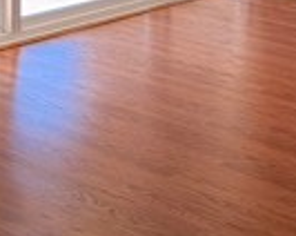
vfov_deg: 12.0
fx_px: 988
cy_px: -243
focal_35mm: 113
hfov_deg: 14.6
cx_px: -258
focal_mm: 6.76
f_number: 1.78
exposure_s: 1/240
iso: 125
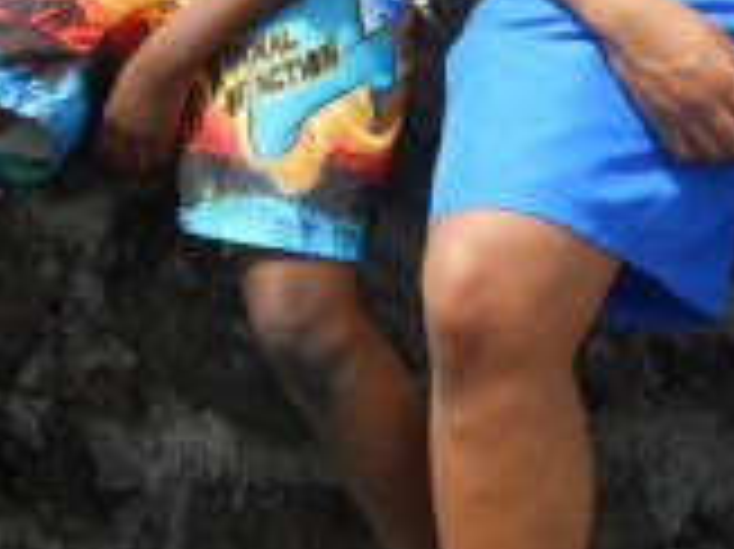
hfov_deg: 22.7
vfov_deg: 16.0
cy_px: -227
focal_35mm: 86
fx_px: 1822
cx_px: 473
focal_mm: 5
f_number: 2.7
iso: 80
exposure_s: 1/640
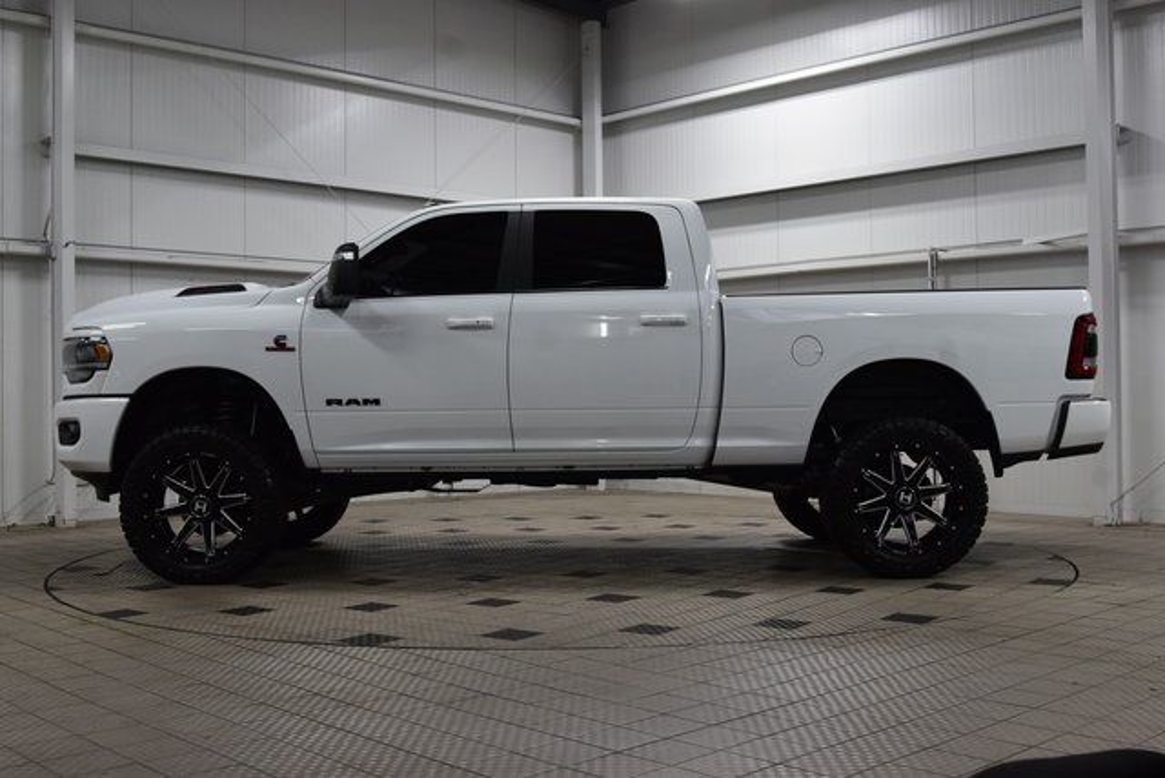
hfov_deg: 47.9
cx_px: 582
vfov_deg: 33.0
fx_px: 1311
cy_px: 389
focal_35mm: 40
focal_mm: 27
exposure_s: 1/60
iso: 1100
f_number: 8
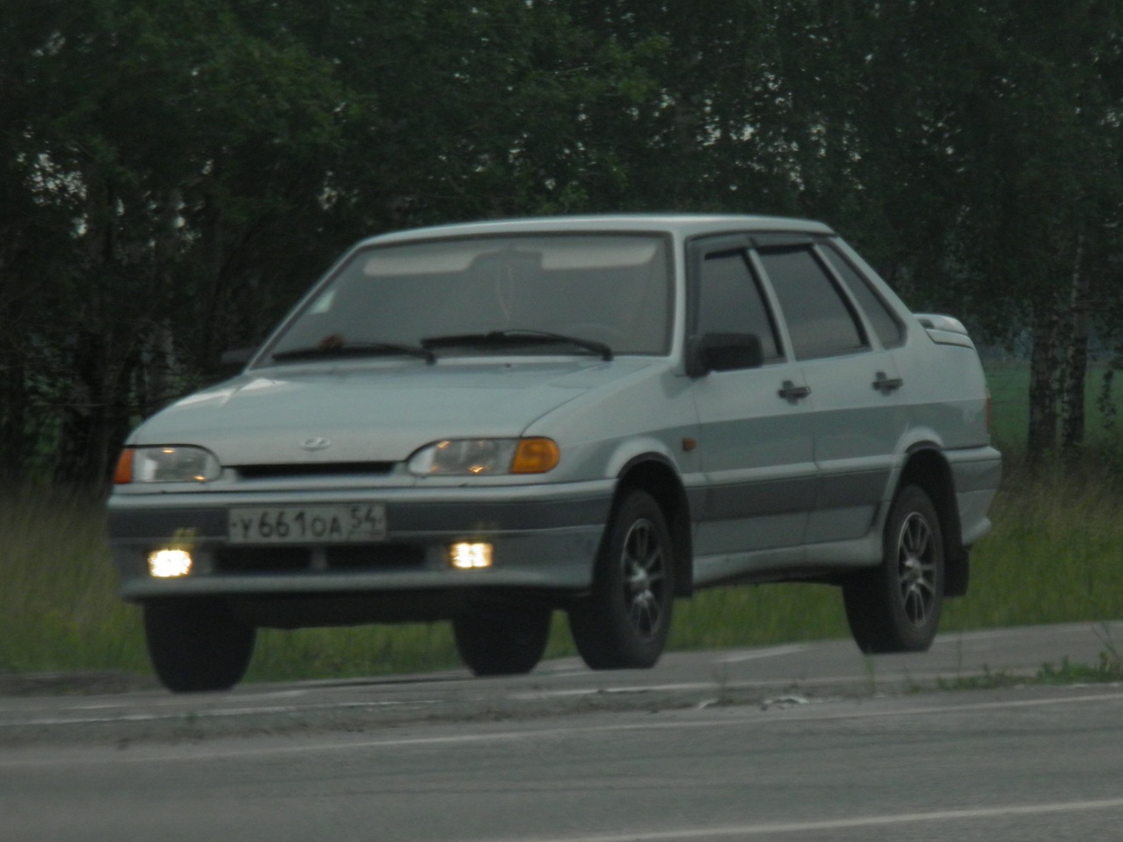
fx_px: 14565
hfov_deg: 4.4
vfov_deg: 3.3
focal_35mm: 449
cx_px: 556
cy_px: 404
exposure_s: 1/640
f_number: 4.3
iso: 125
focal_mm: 57.7
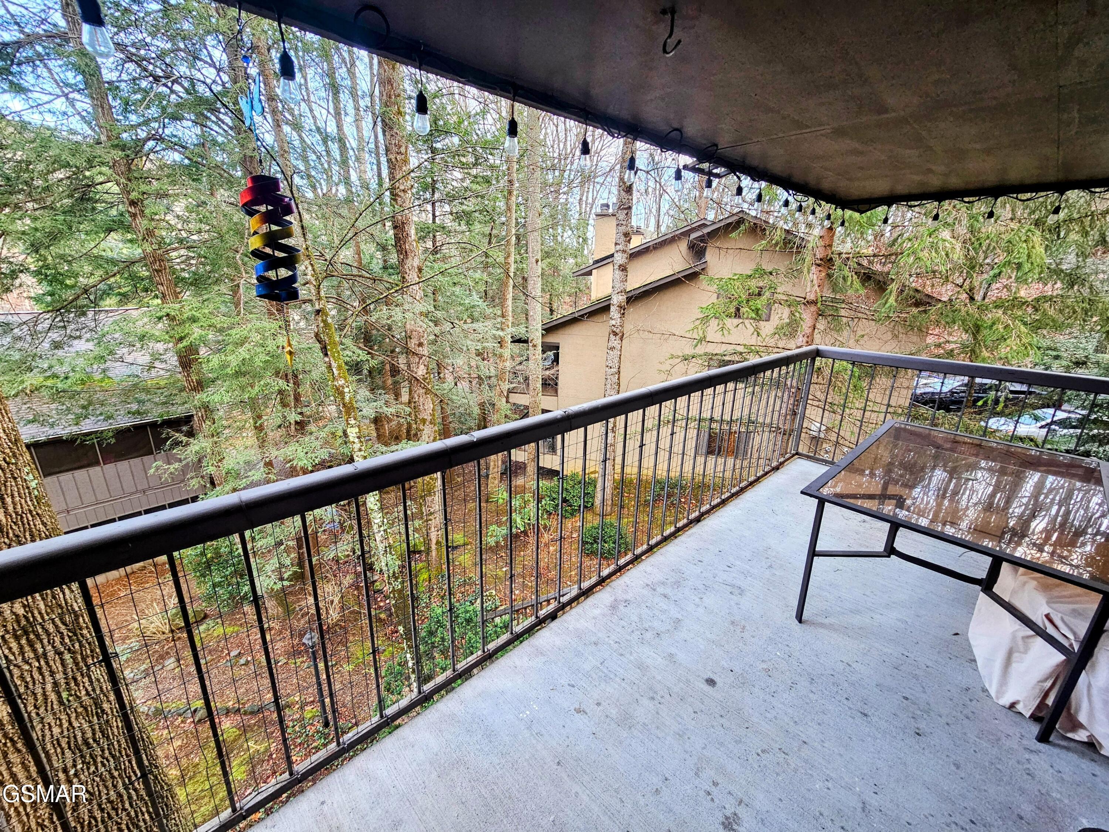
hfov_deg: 106.2
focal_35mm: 13
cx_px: 554
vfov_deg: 89.9
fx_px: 416
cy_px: 416
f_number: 2.2
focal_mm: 2.2
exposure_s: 1/60
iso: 200
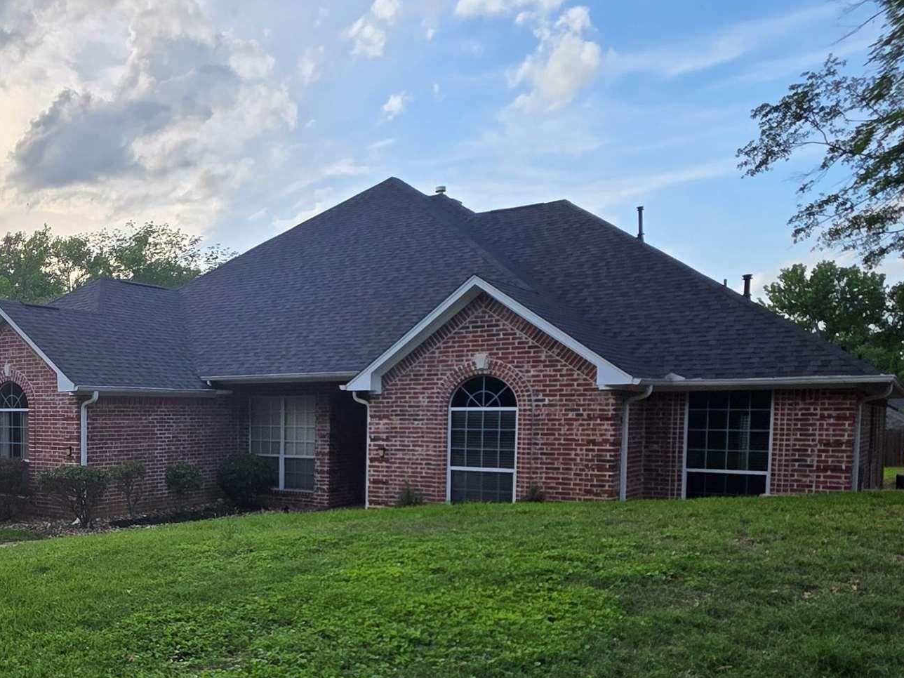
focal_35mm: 31
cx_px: 133
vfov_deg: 44.5
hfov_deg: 52.9
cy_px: 471
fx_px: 810
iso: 40
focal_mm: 2.2
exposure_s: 1/1090
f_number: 1.9
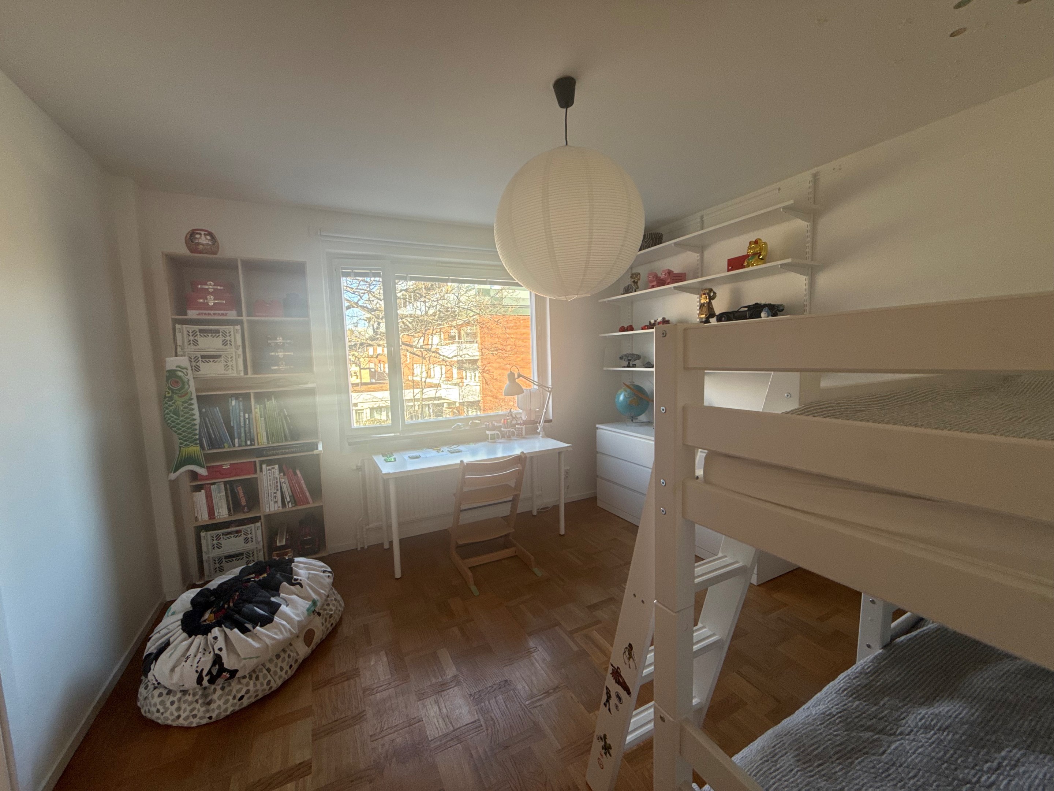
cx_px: 527
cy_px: 396
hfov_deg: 102.1
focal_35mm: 14
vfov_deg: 85.7
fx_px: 426
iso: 80
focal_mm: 2.22
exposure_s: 1/99
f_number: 2.2
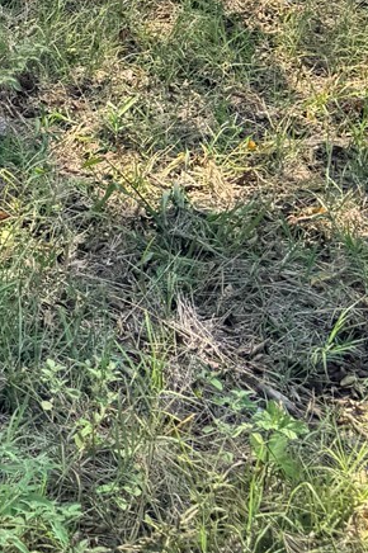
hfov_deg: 11.6
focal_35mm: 110
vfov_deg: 16.6
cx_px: -269
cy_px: -322
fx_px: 1689
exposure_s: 1/812
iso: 80
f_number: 1.78
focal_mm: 6.76
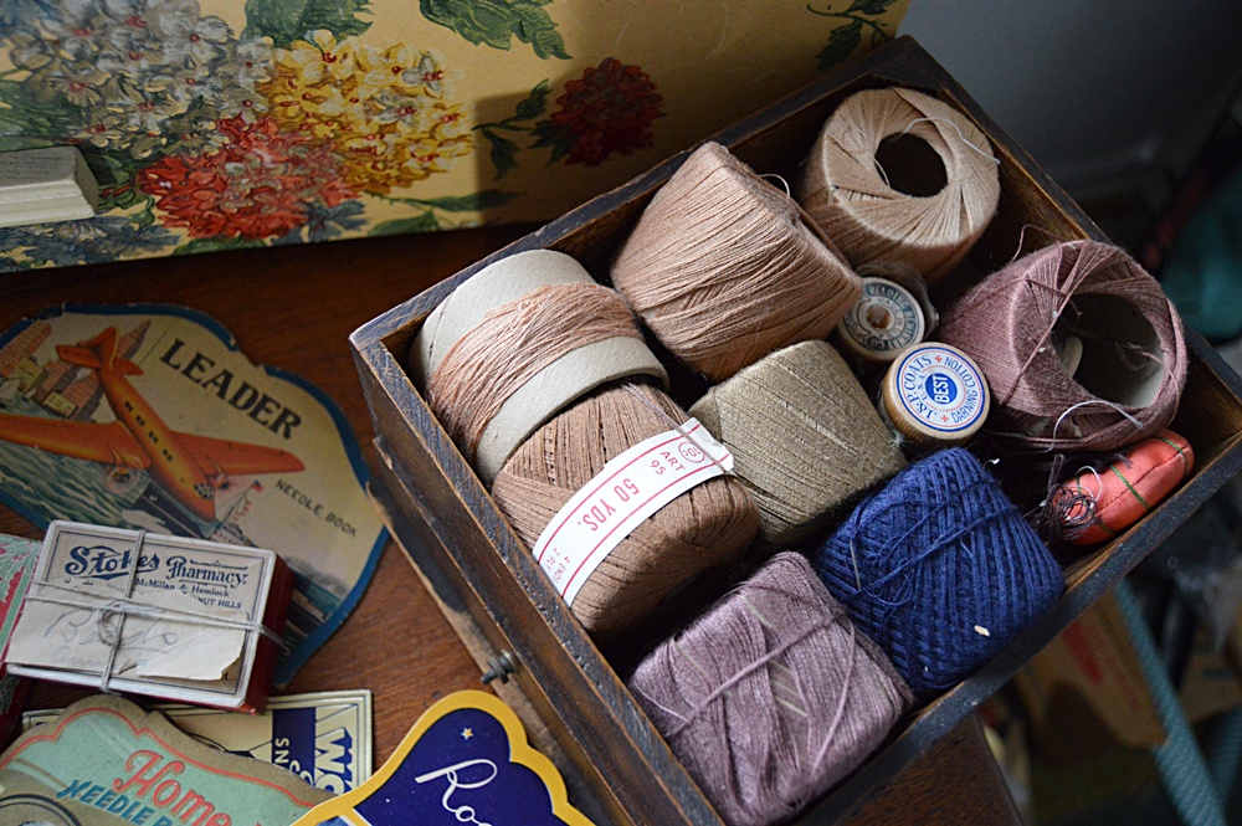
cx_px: 621
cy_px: 413
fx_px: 982
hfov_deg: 64.6
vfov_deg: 45.6
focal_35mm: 28
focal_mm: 19
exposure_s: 1/60
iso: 1800
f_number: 3.5
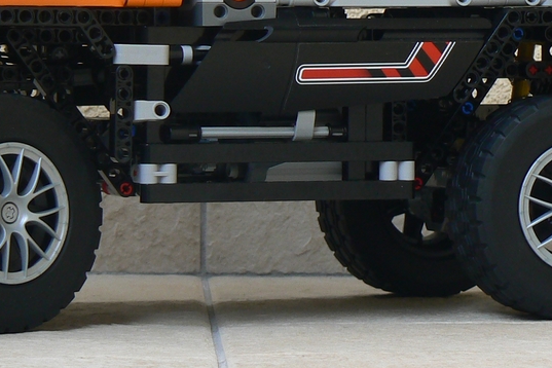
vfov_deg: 7.0
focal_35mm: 196
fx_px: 3005
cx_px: 209
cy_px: 54
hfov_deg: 10.5
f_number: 3.2
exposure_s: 1/40
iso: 80
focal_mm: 13.1
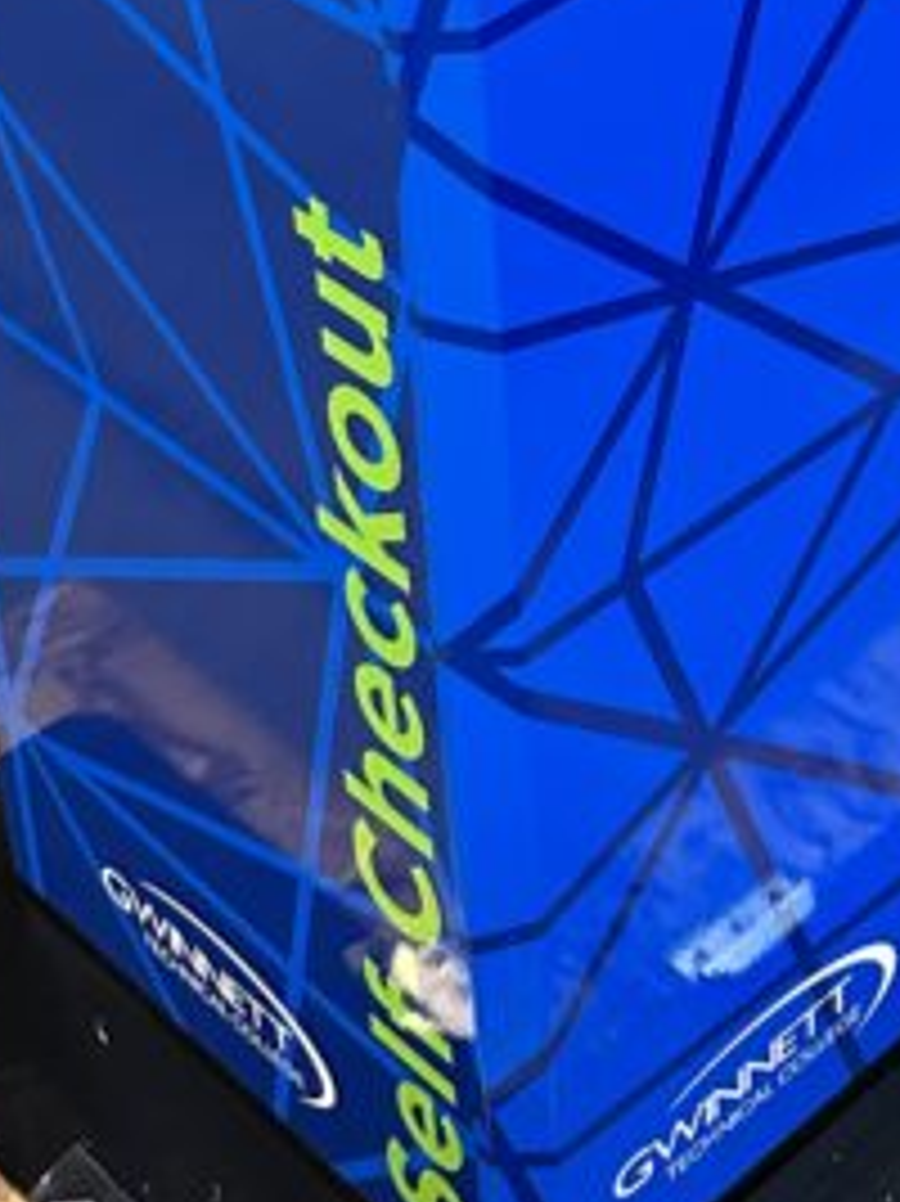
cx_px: 868
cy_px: -347
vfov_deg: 19.7
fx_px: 3192
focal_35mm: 92
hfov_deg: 15.8
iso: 400
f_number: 1.78
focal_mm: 6.86
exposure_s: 1/60
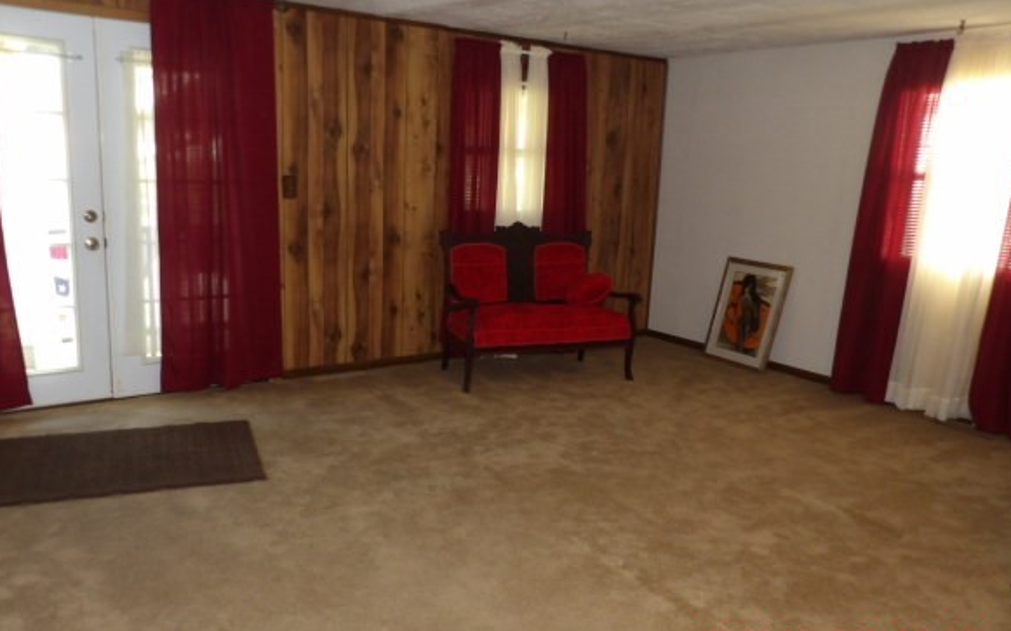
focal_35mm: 28
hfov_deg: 66.4
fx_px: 771
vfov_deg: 44.5
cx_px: 466
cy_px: 329
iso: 294
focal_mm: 4.3
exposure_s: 1/30
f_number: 3.2
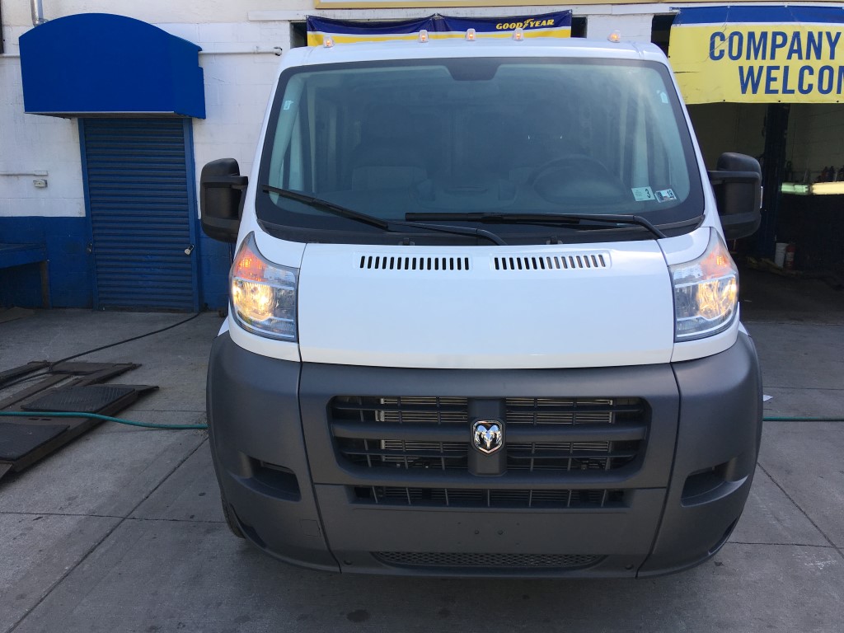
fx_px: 707
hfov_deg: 61.7
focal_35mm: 29
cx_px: 422
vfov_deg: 48.2
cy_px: 316
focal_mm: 4.15
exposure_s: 1/601
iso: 25
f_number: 2.2
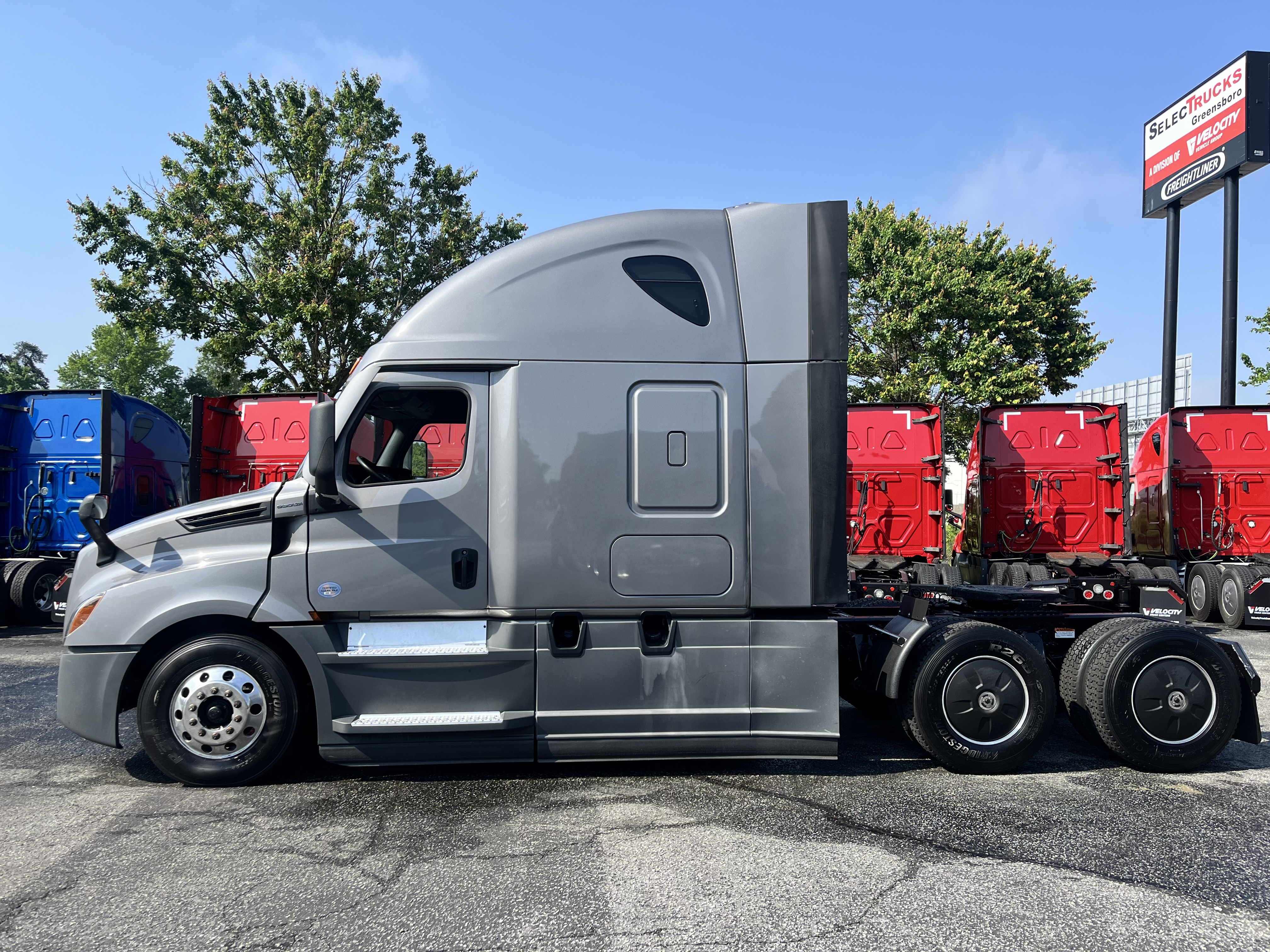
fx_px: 954
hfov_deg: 67.3
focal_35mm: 26
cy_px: 476
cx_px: 635
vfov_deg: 53.1
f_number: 1.6
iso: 50
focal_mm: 5.1
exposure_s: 1/2024
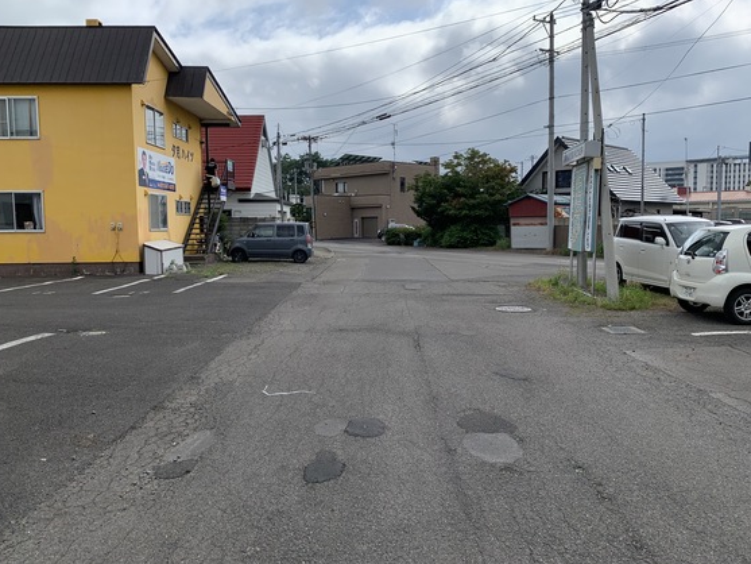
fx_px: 608
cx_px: 387
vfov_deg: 49.8
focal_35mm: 28
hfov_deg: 63.4
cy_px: 277
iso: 25
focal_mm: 4.25
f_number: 1.8
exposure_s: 1/2160
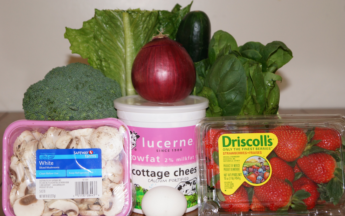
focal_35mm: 77
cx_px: 171
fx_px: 724
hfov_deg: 26.8
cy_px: 111
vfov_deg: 16.9
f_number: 5.6
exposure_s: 1/80
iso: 400
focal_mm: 50
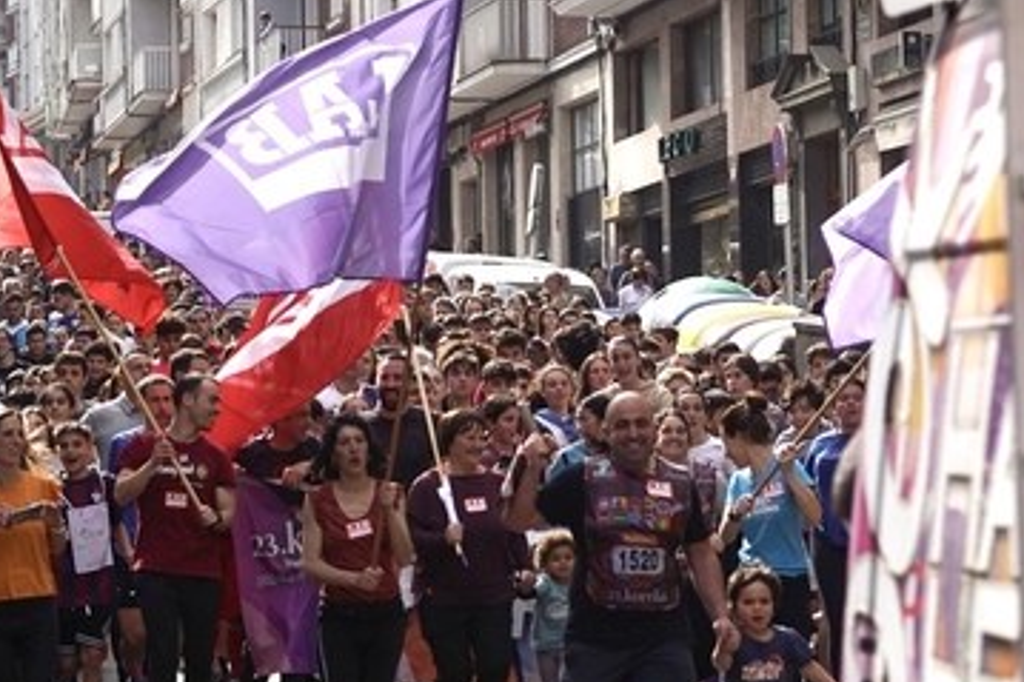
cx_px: 539
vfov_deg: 8.6
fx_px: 4520
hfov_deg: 12.9
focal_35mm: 159
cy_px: 288
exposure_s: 1/4000
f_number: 4
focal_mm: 61
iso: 400
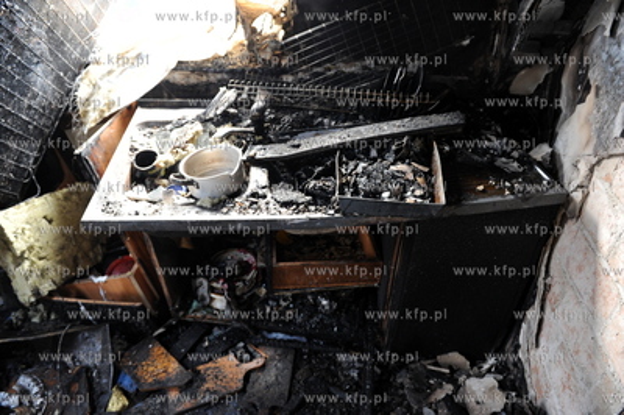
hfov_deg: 73.8
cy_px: 208
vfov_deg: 53.1
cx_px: 312
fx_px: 416
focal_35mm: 24
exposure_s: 1/40
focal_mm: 24
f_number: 3.2
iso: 3200
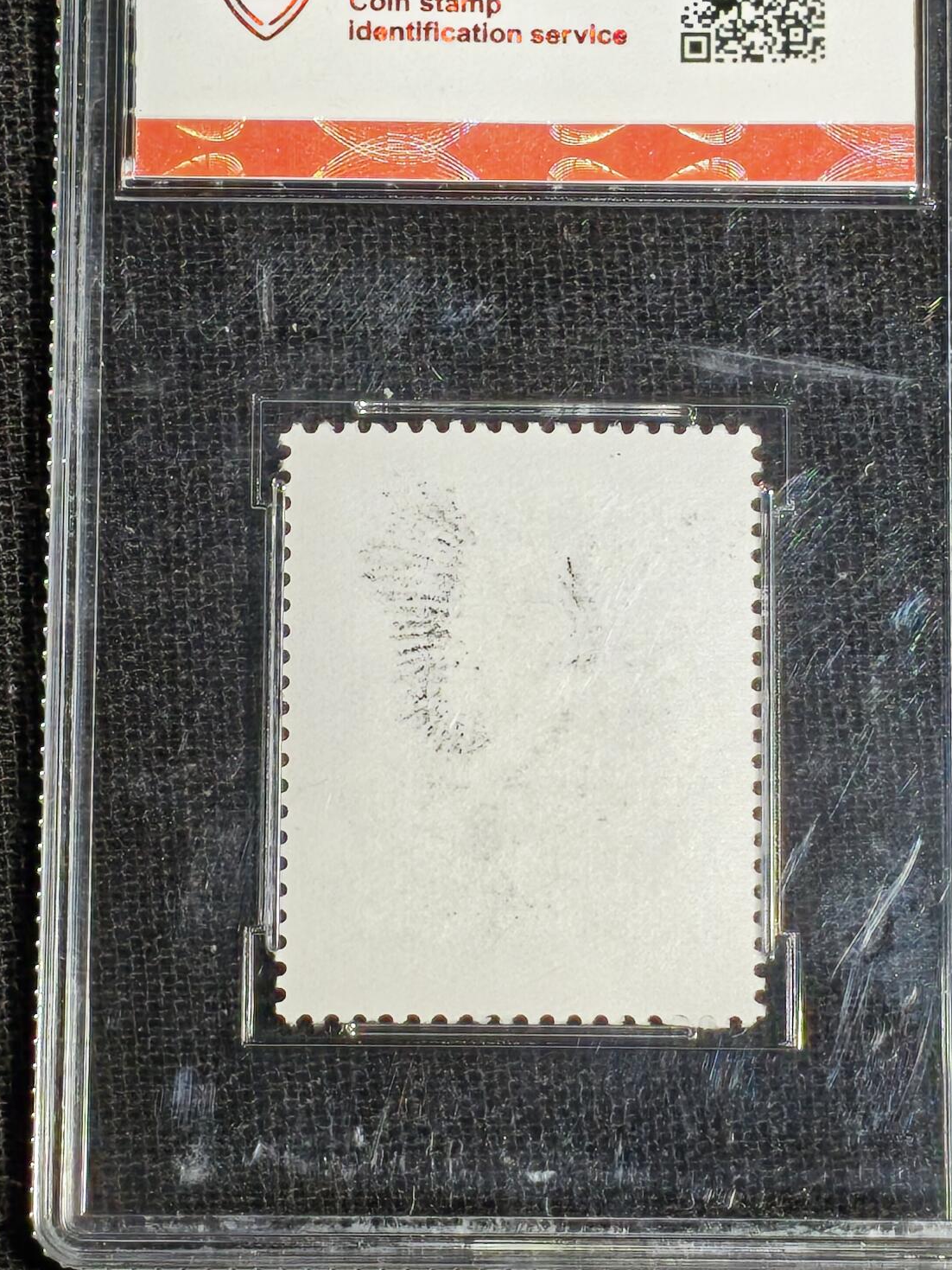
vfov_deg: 13.4
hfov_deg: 10.1
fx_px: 5390
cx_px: 511
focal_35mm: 147
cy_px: 540
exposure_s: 1/513
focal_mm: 4.94
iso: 50
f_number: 1.5
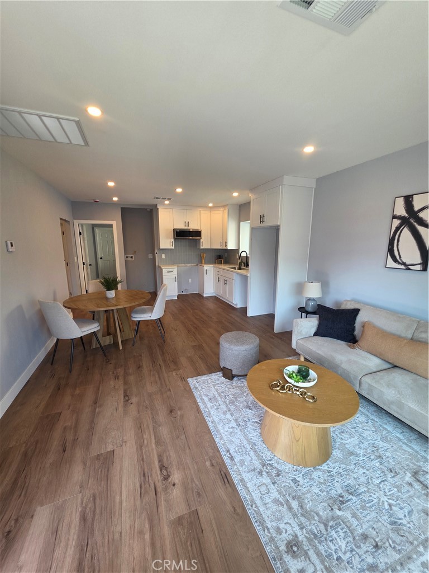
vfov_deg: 106.2
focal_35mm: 13
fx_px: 215
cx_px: 214
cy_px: 286
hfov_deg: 89.9
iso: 80
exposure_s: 1/120
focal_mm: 2.2
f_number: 1.9
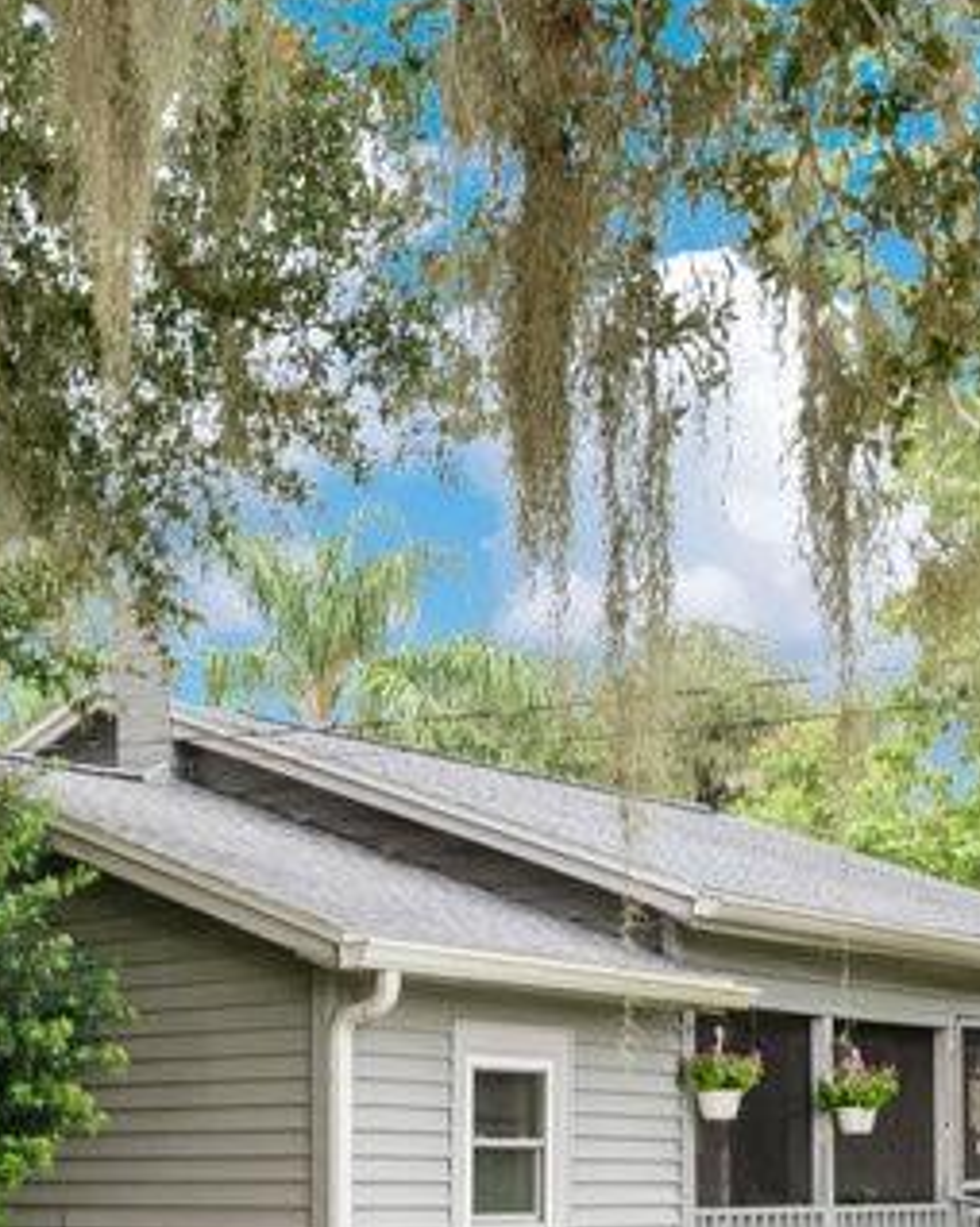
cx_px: -409
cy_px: 1144
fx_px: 2250
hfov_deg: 21.4
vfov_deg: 29.1
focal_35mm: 62
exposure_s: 1/20
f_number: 7.1
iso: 125
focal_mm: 21
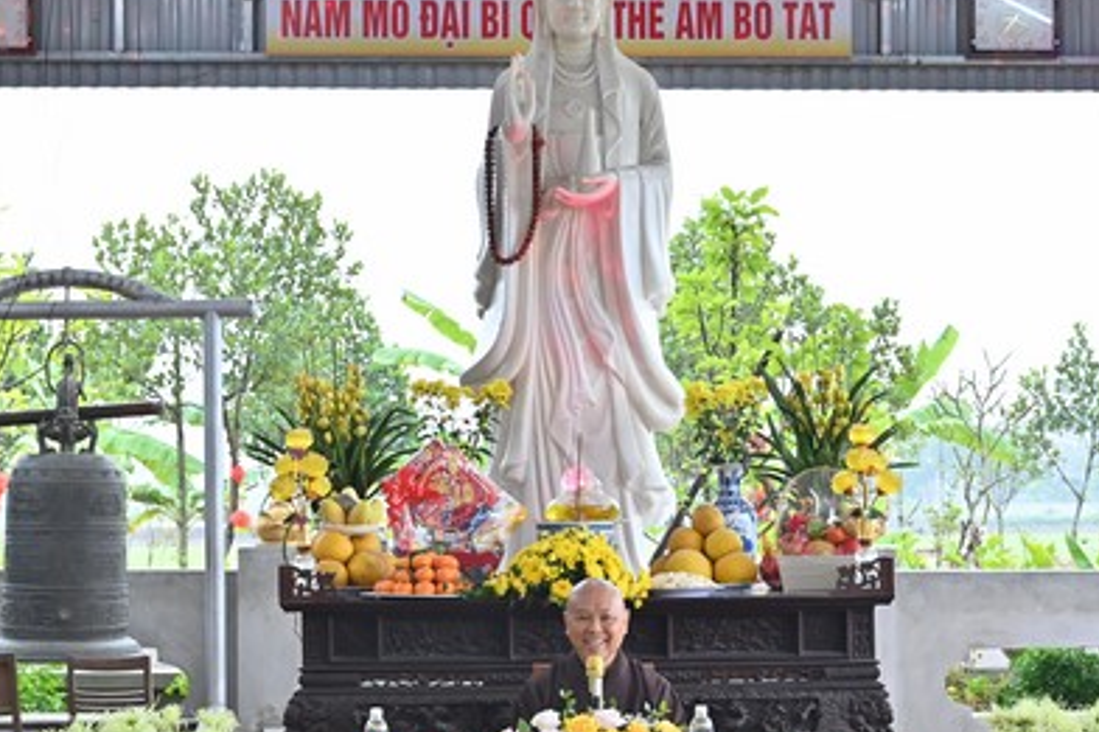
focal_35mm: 63
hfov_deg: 31.9
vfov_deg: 21.5
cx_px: 592
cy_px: 477
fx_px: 1922
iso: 800
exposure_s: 1/125
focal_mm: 38
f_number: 5.6
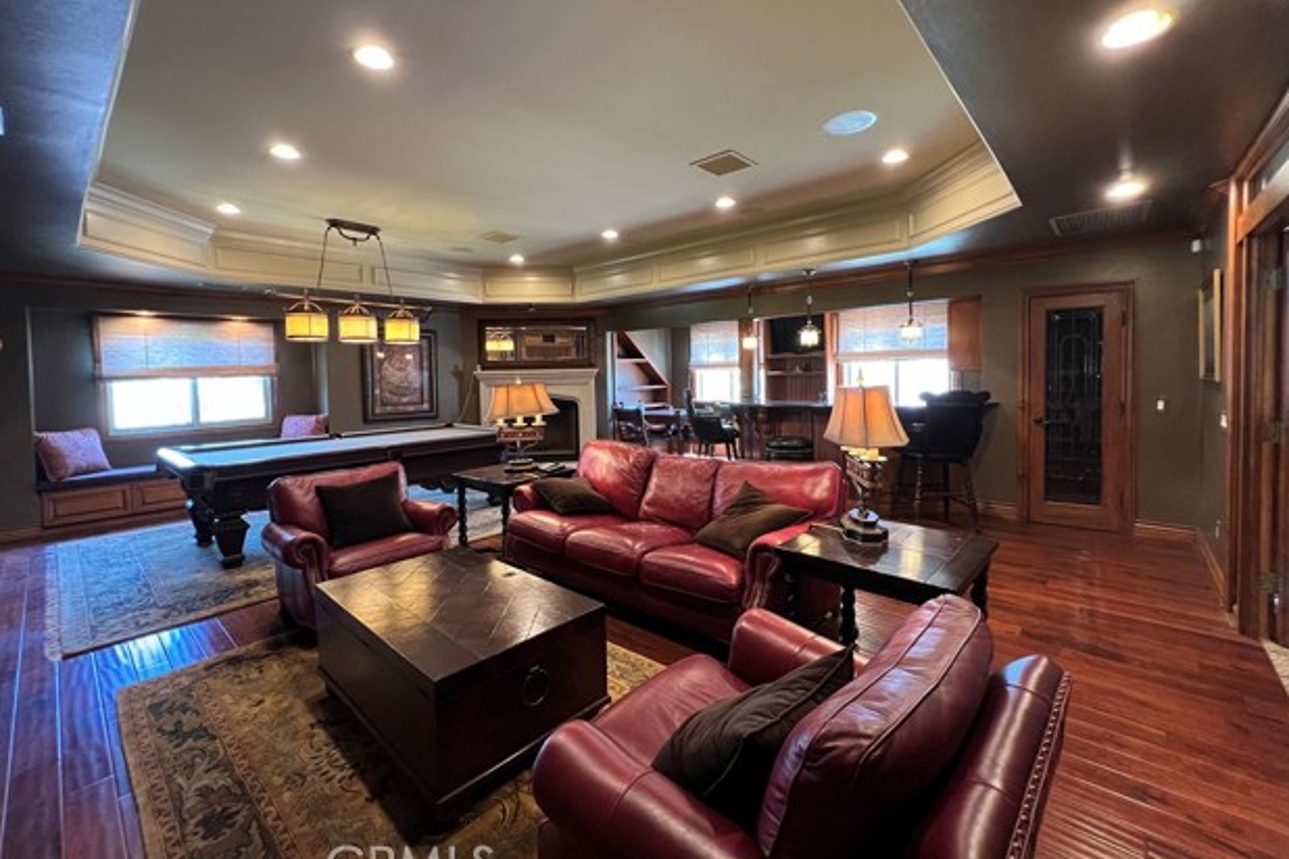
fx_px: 501
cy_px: 394
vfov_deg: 81.0
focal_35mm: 14
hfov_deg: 104.3
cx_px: 649
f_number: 1.8
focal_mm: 1.57
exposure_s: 1/60
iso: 500
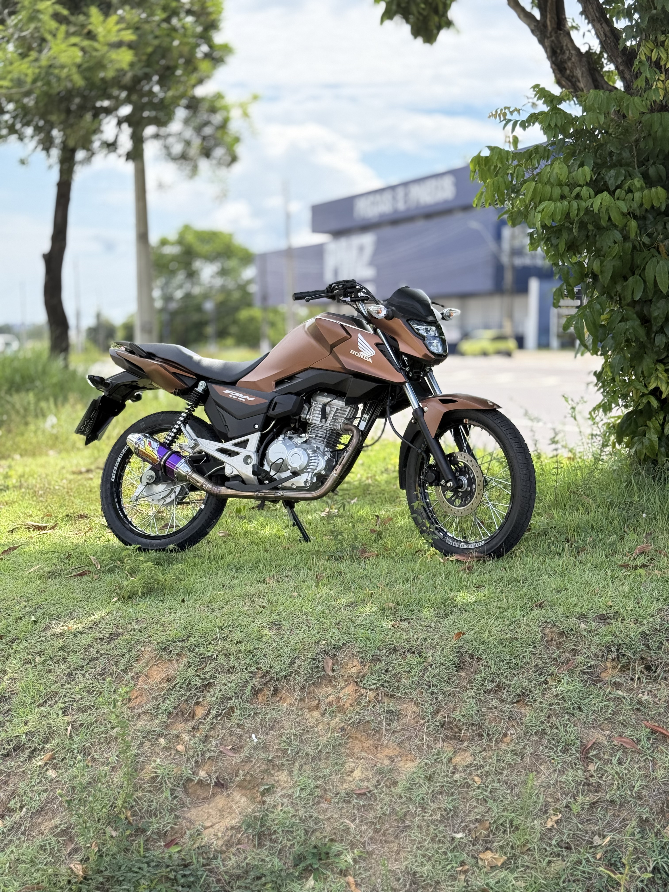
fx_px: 1237
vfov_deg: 39.7
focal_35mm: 48
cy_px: 446
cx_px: 334
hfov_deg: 30.3
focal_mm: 6.76
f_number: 1.78
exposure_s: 1/2667
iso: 100
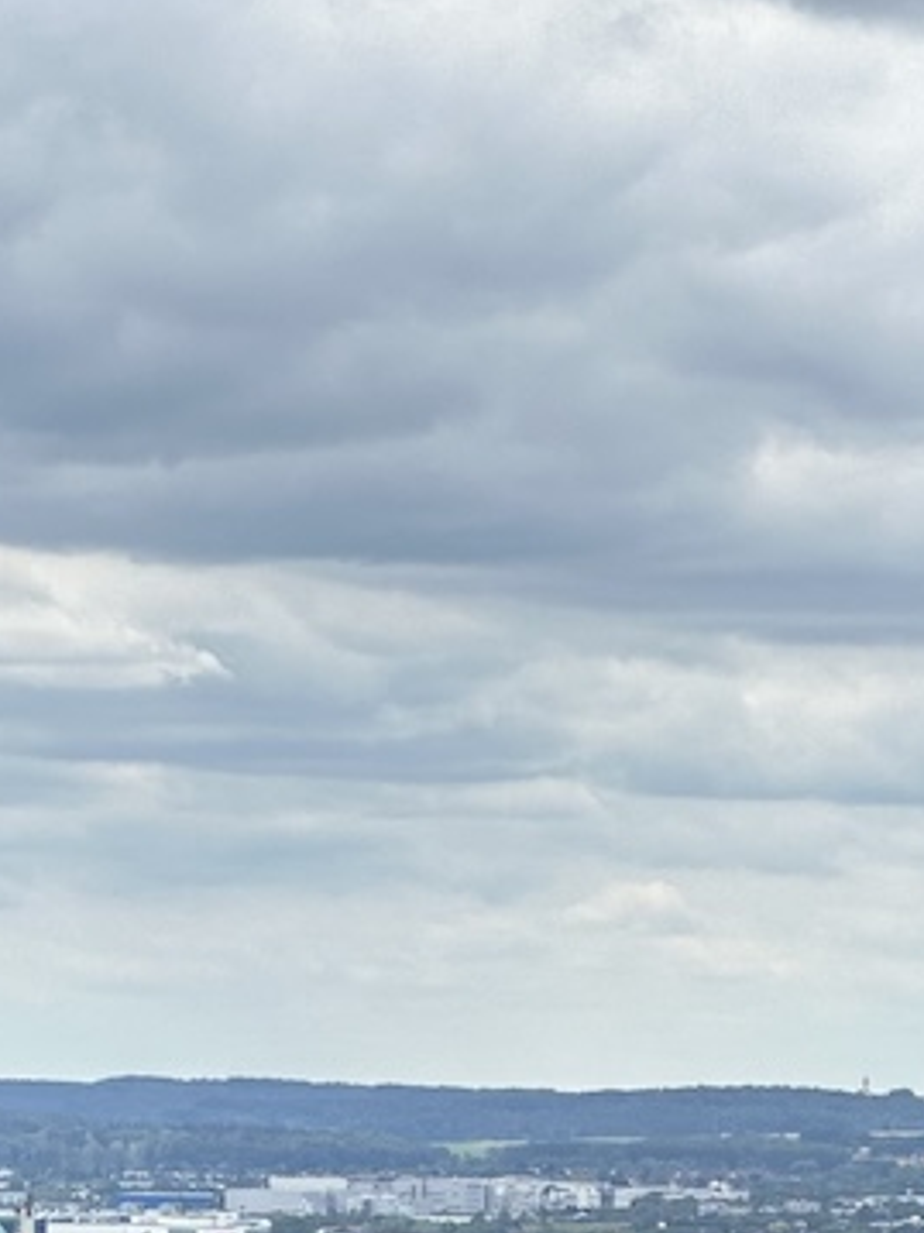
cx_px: 337
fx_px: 8654
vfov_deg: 8.1
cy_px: 1027
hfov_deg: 6.1
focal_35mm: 243
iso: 25
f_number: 2.8
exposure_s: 1/277
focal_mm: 9
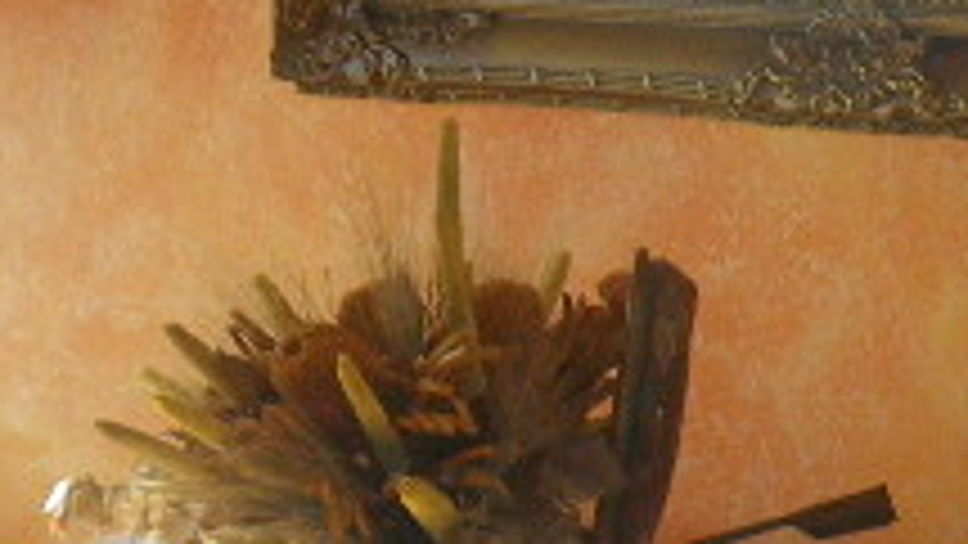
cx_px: 383
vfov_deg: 6.7
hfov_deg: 11.8
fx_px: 4672
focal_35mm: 182
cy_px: 459
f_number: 3.8
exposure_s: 1/80
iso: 80
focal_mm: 6.2
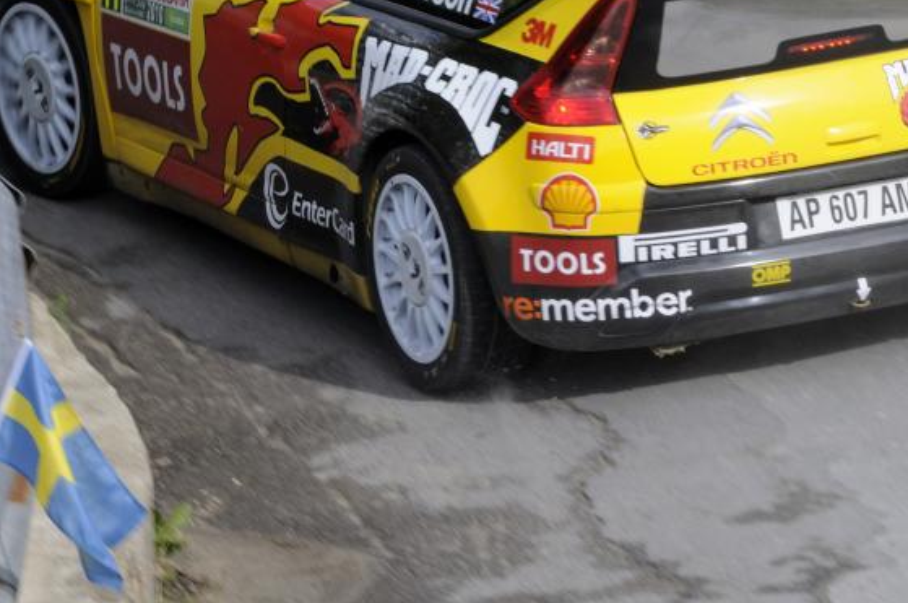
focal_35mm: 319
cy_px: 67
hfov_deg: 6.5
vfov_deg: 4.3
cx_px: 414
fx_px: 8034
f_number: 20
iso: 400
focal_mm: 116
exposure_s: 1/160
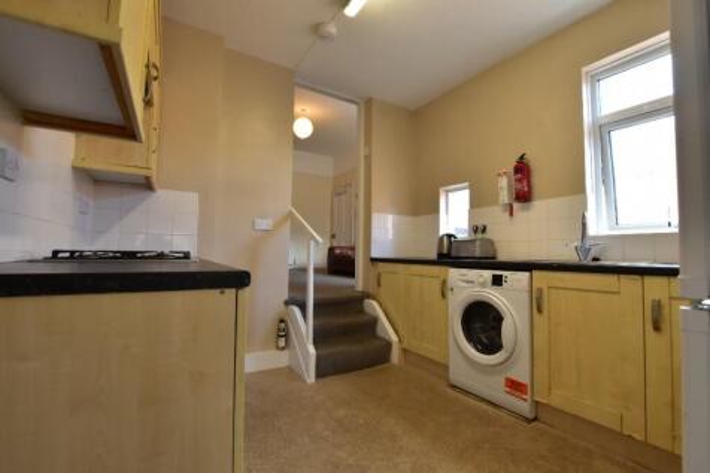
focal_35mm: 15
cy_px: 236
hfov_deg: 100.4
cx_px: 355
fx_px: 296
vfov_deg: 77.3
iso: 800
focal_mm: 10
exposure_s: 1/20
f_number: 10
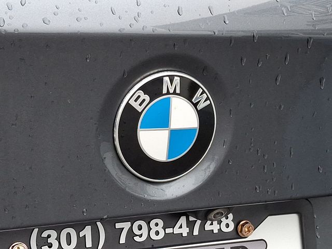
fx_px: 240
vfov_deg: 54.9
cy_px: 124
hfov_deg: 69.4
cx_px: 166
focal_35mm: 25
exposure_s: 1/120
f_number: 1.8
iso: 62
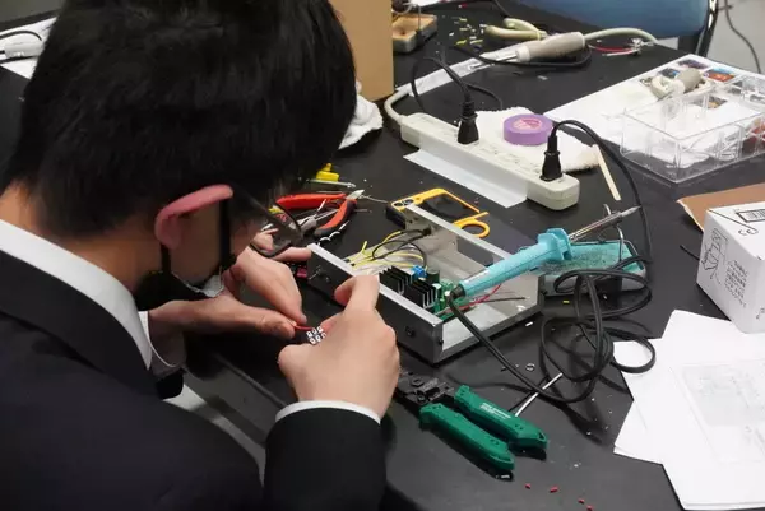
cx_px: 382
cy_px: 256
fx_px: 1116
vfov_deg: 25.8
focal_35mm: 52
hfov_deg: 37.8
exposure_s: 1/320
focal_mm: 35
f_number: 8
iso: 16000
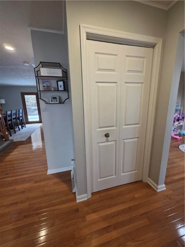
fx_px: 93
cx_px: 92
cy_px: 124
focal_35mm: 13
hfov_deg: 89.9
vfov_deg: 106.2
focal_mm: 2.2
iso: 250
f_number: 1.9
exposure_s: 1/120
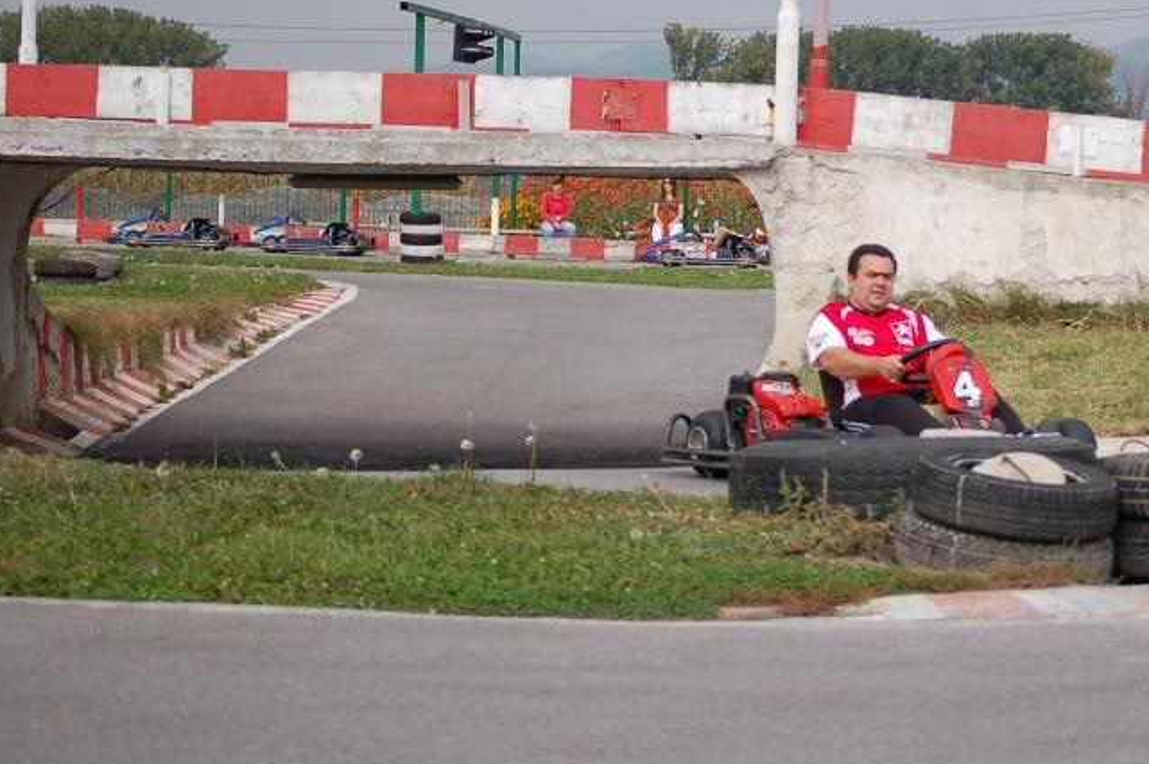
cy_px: 254
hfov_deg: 15.5
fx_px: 4202
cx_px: 877
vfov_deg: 10.4
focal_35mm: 132
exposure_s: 1/1000
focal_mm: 55
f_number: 4
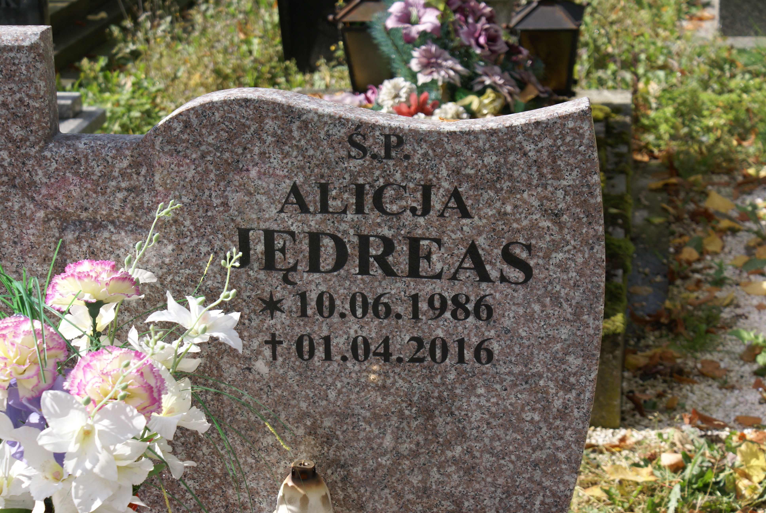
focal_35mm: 90
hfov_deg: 22.6
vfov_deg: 15.2
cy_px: 256
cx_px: 383
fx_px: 1917
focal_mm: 60
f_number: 8
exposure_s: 1/160
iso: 100
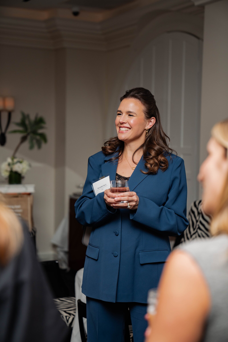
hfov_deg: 19.5
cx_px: 114
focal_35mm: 70
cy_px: 171
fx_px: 665
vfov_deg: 28.8
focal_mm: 70
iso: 640
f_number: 2.8
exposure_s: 1/200
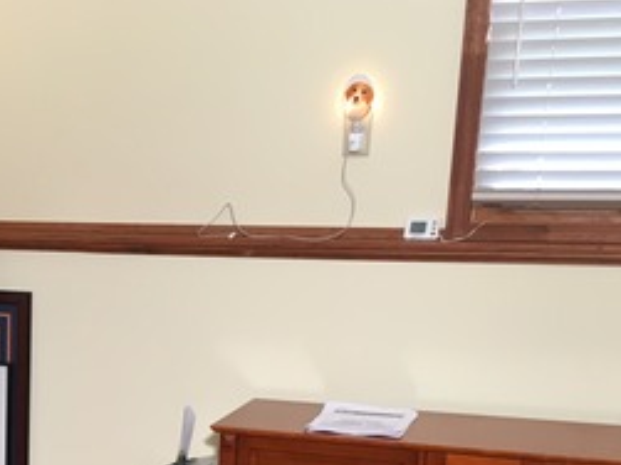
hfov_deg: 25.2
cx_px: 12
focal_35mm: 74
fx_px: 1327
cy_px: 544
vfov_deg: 18.9
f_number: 2.2
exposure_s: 1/30
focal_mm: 4.15
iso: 50
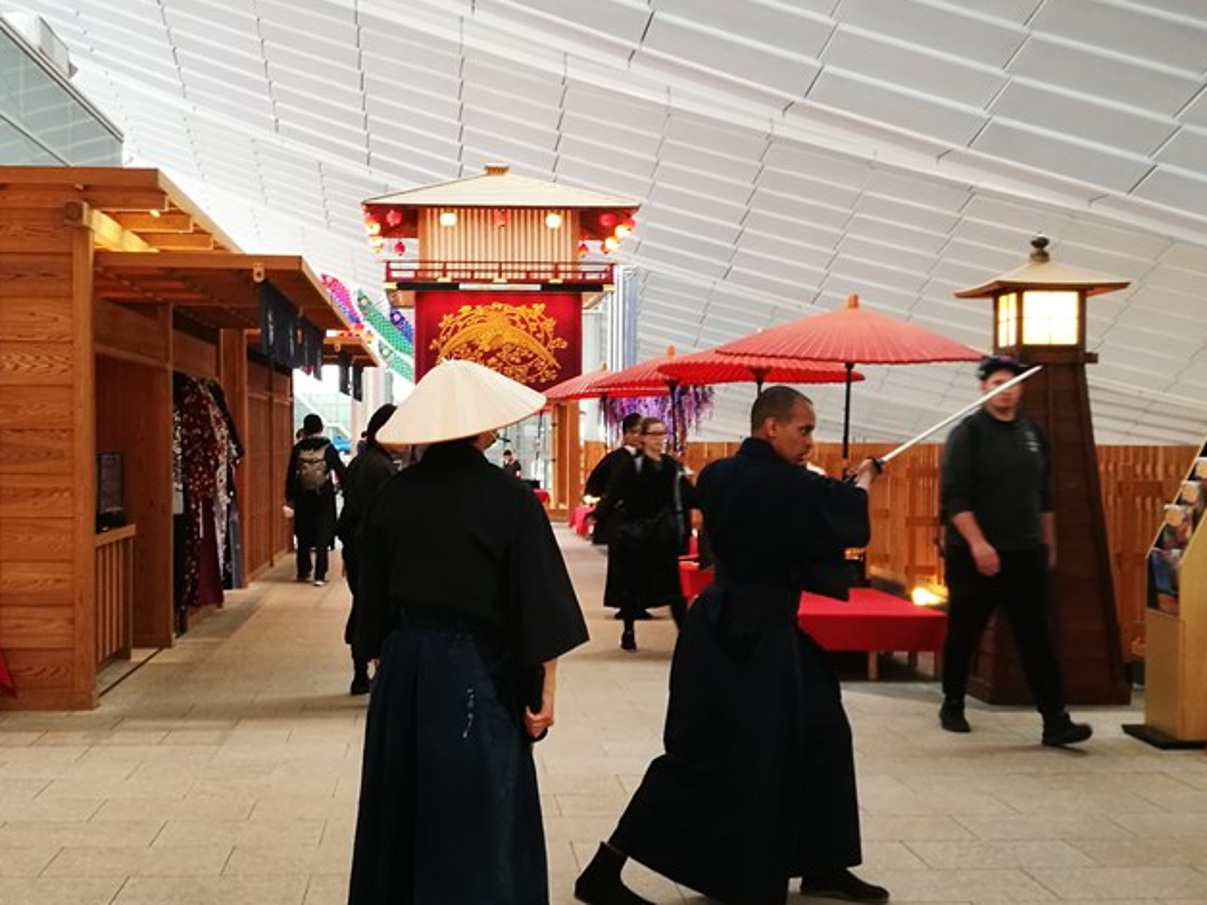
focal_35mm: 47
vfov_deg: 30.9
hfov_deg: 40.4
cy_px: 478
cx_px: 525
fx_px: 1639
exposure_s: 1/33.3
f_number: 2.2
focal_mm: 4.5
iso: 160
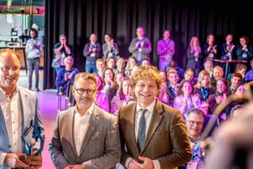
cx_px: 80
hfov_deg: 32.7
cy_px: 101
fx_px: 427
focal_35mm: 61
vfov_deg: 22.3
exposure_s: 1/60
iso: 1600
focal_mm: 42.5
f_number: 2.8
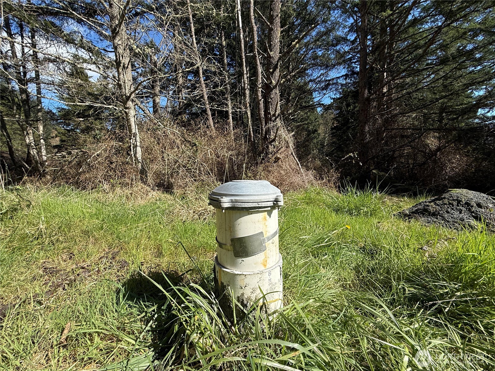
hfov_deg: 102.1
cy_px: 186
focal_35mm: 14
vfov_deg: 85.7
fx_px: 200
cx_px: 248
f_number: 2.2
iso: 64
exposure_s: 1/1399
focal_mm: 2.22
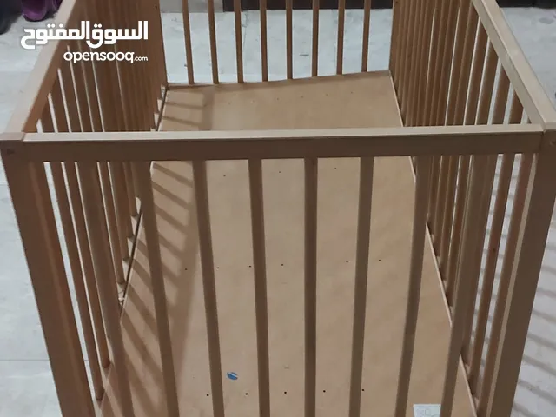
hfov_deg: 71.6
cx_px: 278
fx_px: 385
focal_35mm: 24
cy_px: 208
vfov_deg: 56.8
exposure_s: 1/20
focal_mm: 5.23
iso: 640
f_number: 1.8
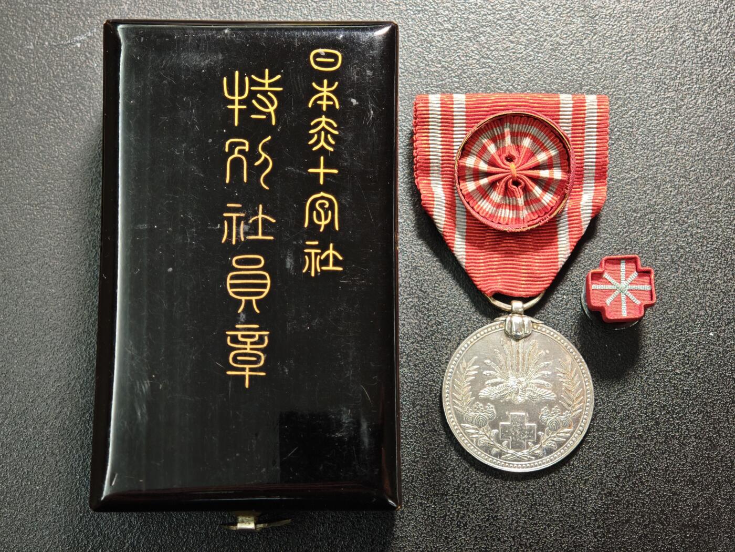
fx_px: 1274
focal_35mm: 60
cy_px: 276
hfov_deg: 32.2
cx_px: 368
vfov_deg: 24.4
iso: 800
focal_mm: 9
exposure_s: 1/34.5
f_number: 2
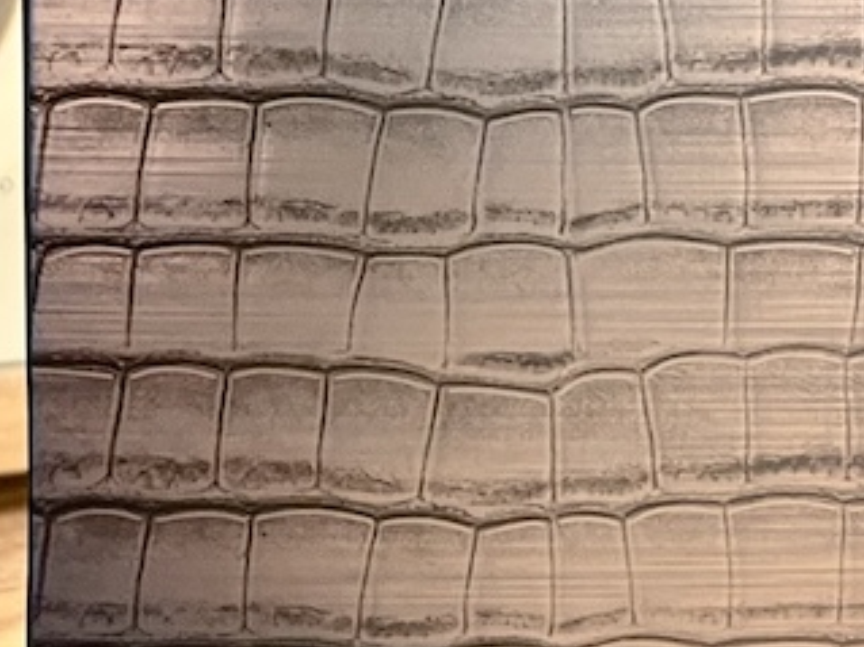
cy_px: 22
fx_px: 2345
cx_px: 355
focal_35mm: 94
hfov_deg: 20.9
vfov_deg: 15.5
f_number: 1.6
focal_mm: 5.1
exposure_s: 1/60
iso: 125
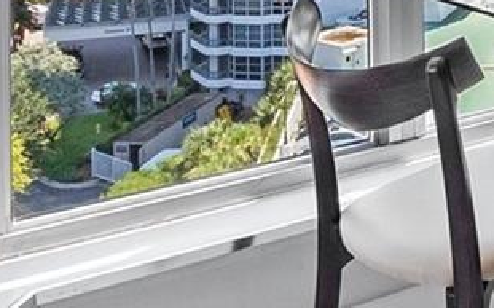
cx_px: 556
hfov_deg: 24.3
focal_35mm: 79
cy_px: -259
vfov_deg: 14.4
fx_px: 1062
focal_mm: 10
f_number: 8
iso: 200
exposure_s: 1/40
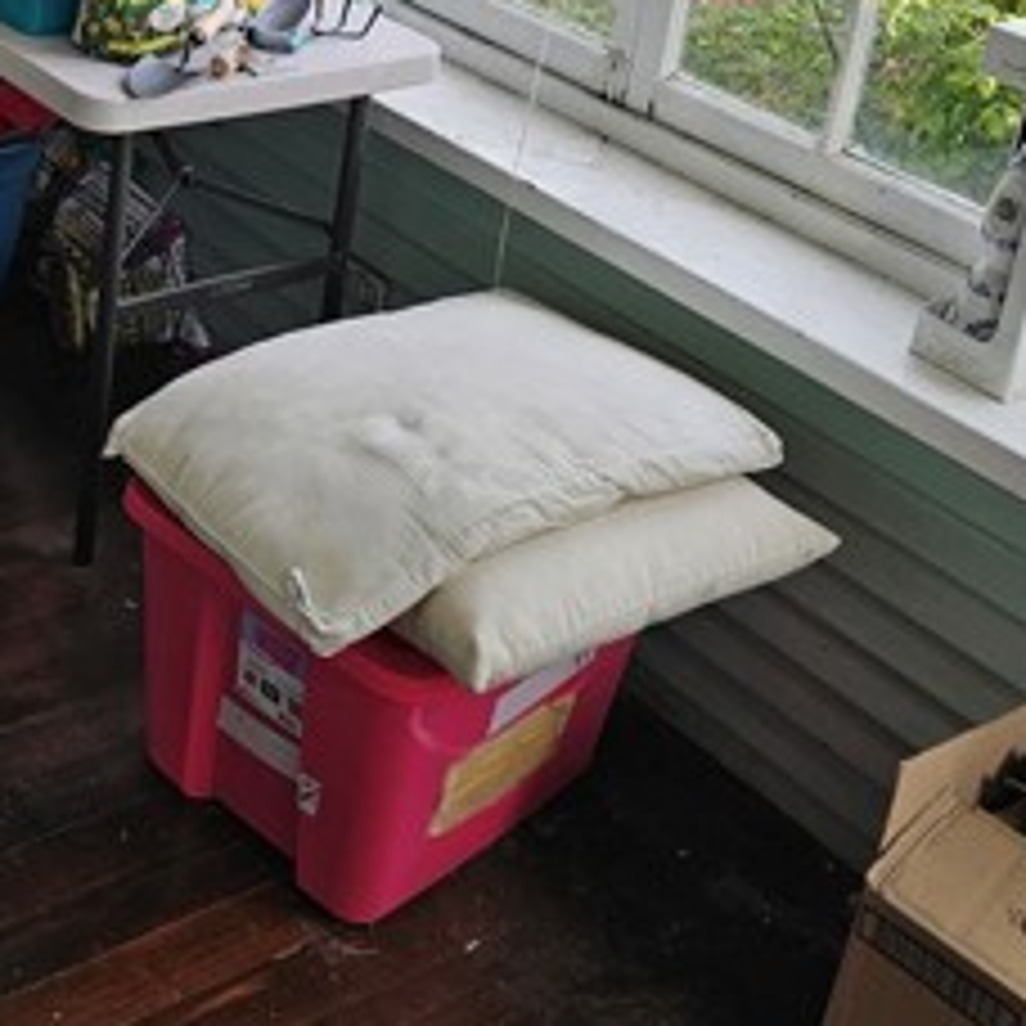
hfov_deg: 28.0
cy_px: -50
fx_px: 1911
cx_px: -36
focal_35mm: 57
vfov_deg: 27.9
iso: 32
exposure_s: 1/120
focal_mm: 6.3
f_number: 1.7
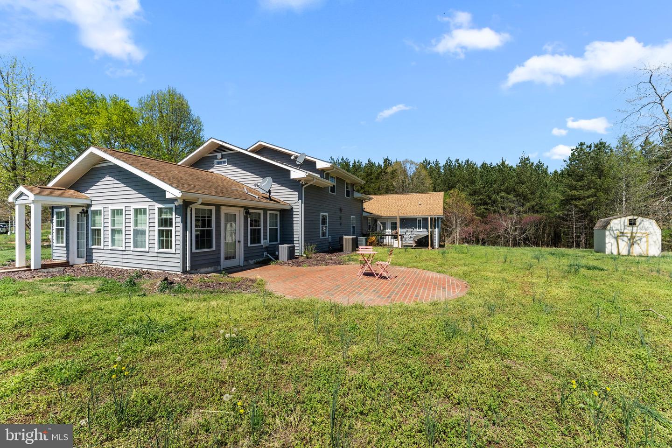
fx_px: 261
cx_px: 336
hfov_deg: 104.3
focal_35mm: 14
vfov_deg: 81.2
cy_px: 224
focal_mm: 14
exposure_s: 1/6400
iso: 1000
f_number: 7.1
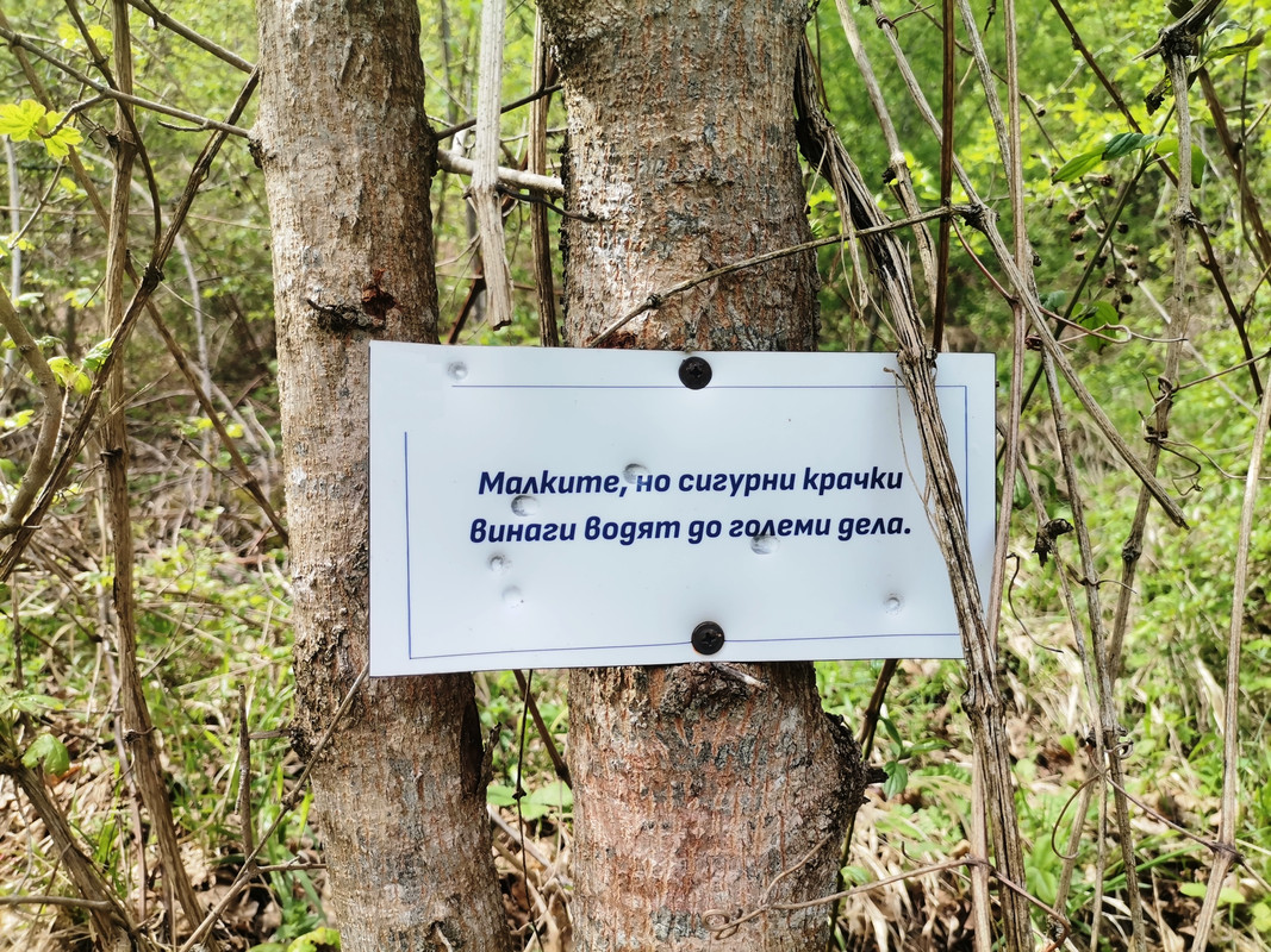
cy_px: 476
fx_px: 955
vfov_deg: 53.1
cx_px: 636
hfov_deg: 67.3
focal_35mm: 26
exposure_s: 1/408
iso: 50
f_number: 1.8
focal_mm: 4.75
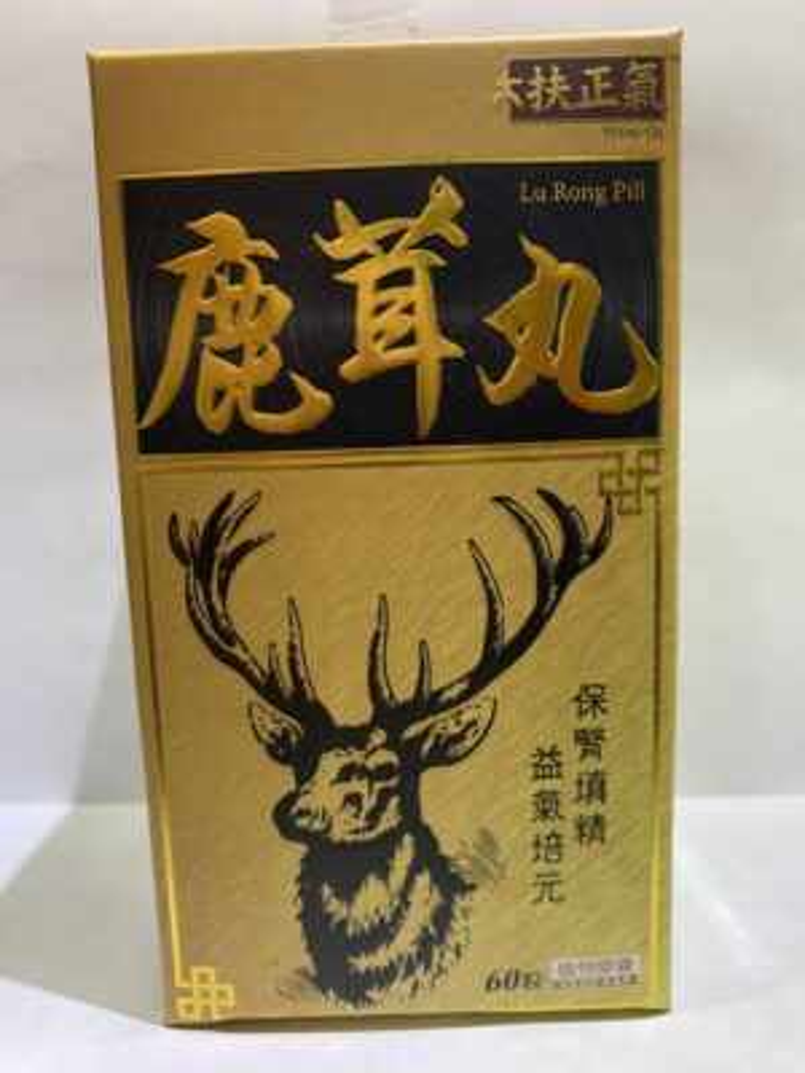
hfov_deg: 53.1
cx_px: 402
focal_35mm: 26
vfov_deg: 67.3
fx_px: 806
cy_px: 536
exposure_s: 1/50
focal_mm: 4.25
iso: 64
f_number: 1.8
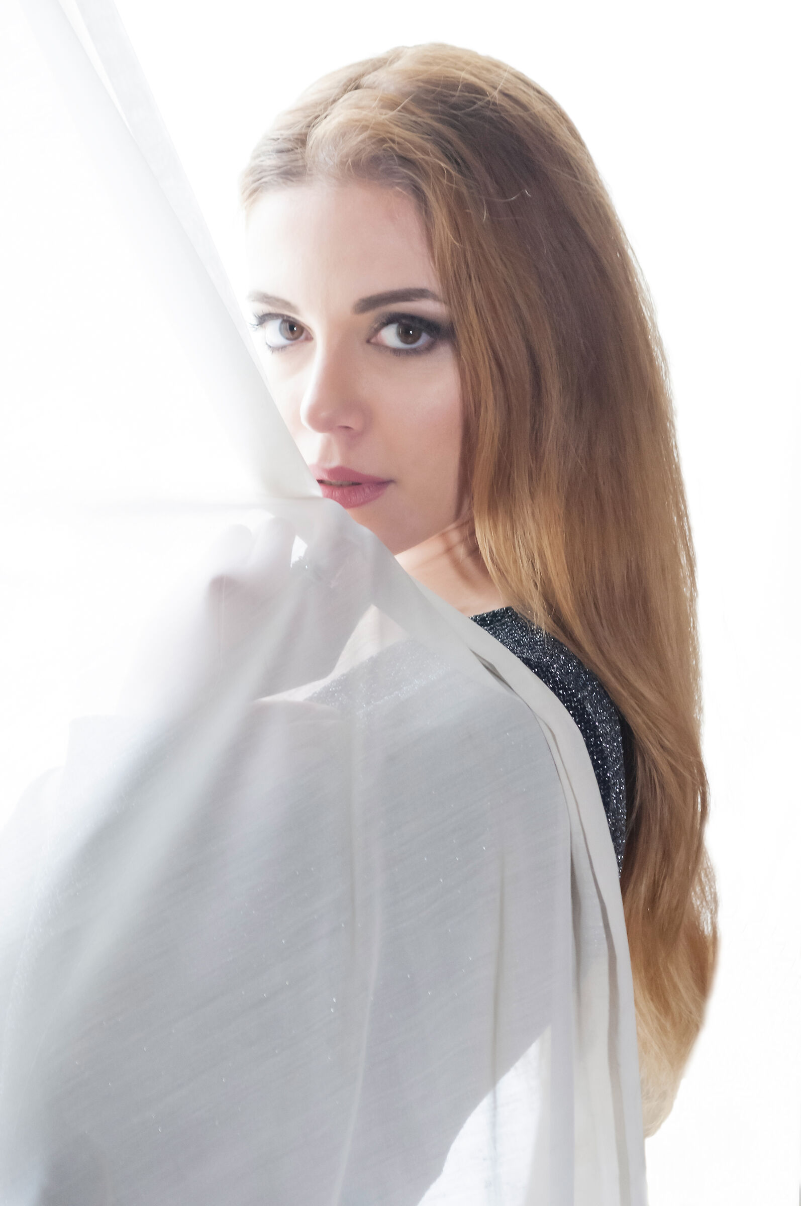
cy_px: 603
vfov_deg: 19.5
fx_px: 3513
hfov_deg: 13.0
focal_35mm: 105
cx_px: 400
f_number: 4
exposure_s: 1/50
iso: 1600
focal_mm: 70
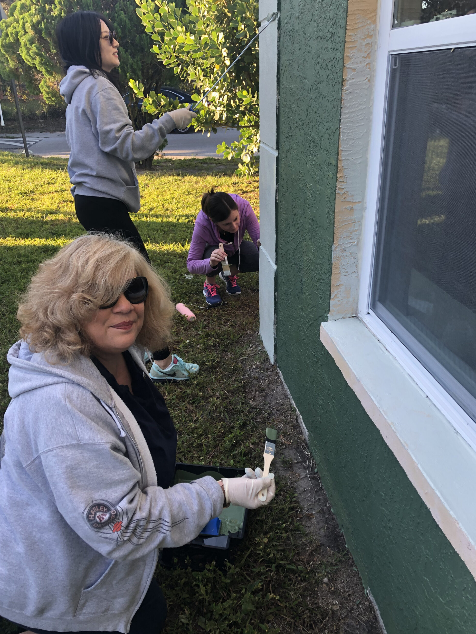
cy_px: 315
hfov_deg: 48.2
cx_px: 237
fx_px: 532
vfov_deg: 61.7
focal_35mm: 29
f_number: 1.8
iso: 25
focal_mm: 3.99
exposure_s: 1/120
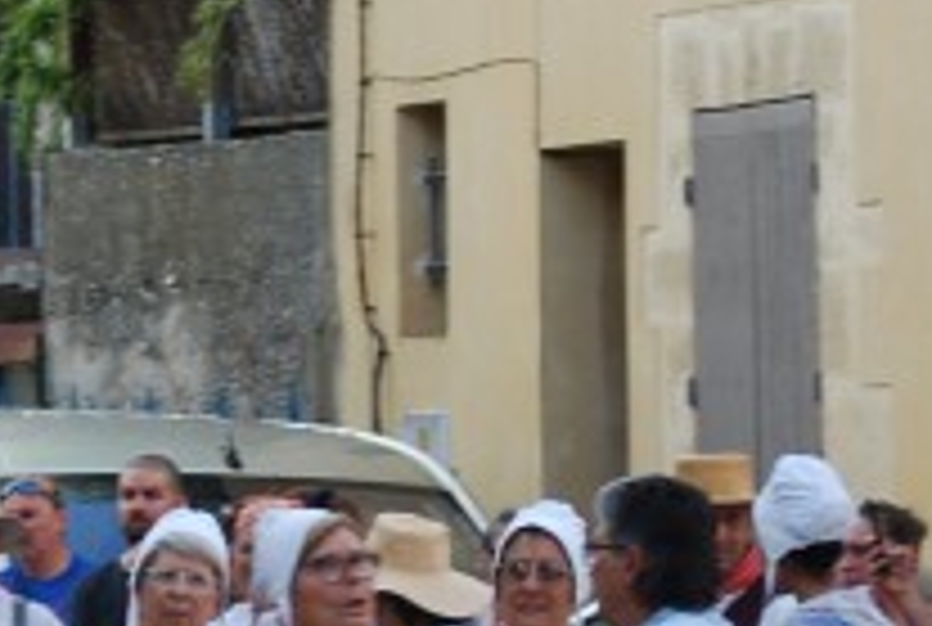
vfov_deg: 4.3
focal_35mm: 324
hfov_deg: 6.3
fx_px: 8406
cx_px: -25
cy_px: 455
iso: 200
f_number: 5.6
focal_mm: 50
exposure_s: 1/50
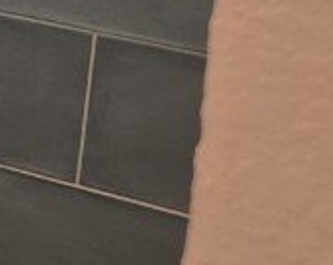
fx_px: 1358
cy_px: -181
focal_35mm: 138
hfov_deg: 10.5
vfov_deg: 10.6
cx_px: -626
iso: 160
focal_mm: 6.3
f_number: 1.7
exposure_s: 1/120
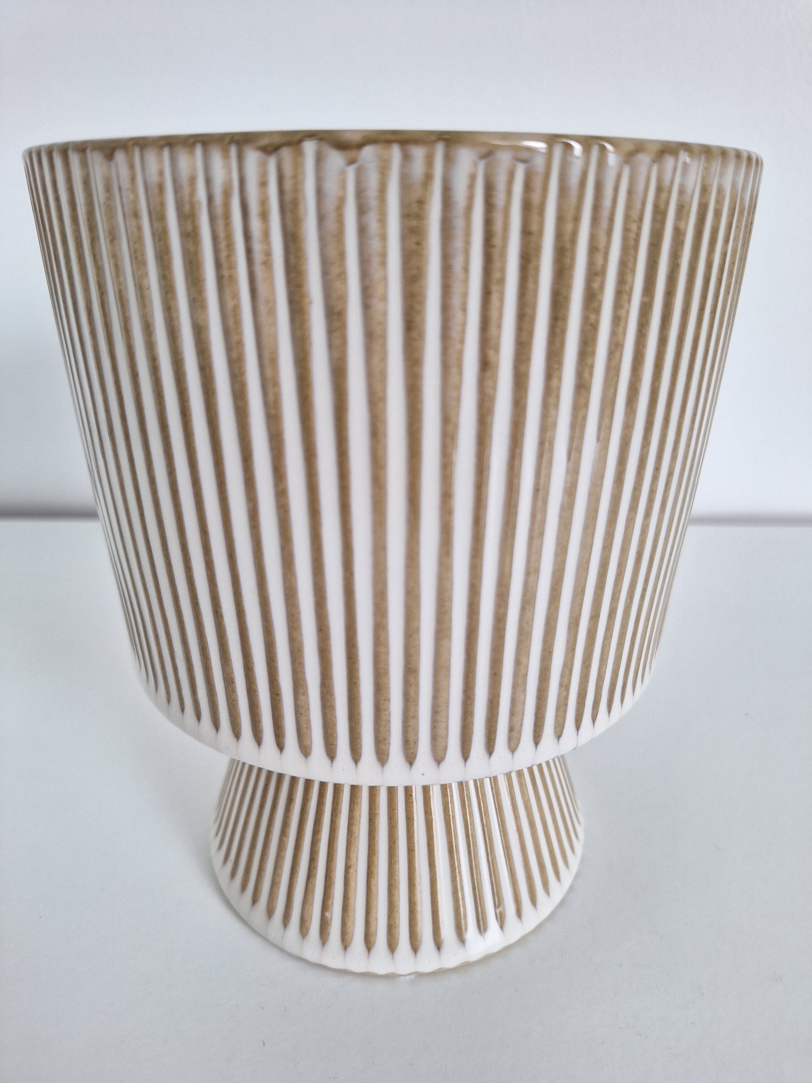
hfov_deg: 58.9
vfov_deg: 73.9
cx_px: 406
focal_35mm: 23
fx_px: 719
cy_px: 542
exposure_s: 1/50
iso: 80
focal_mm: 5.54
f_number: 1.8
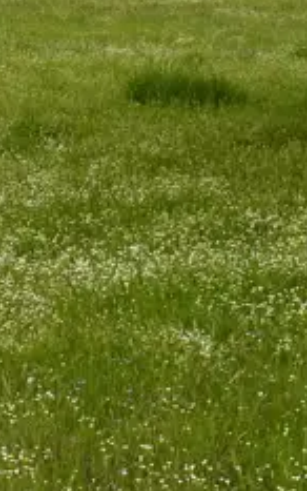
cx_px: -191
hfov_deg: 6.2
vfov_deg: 9.8
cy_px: -137
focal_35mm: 210
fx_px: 2806
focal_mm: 27
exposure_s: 1/250
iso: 100
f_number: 8
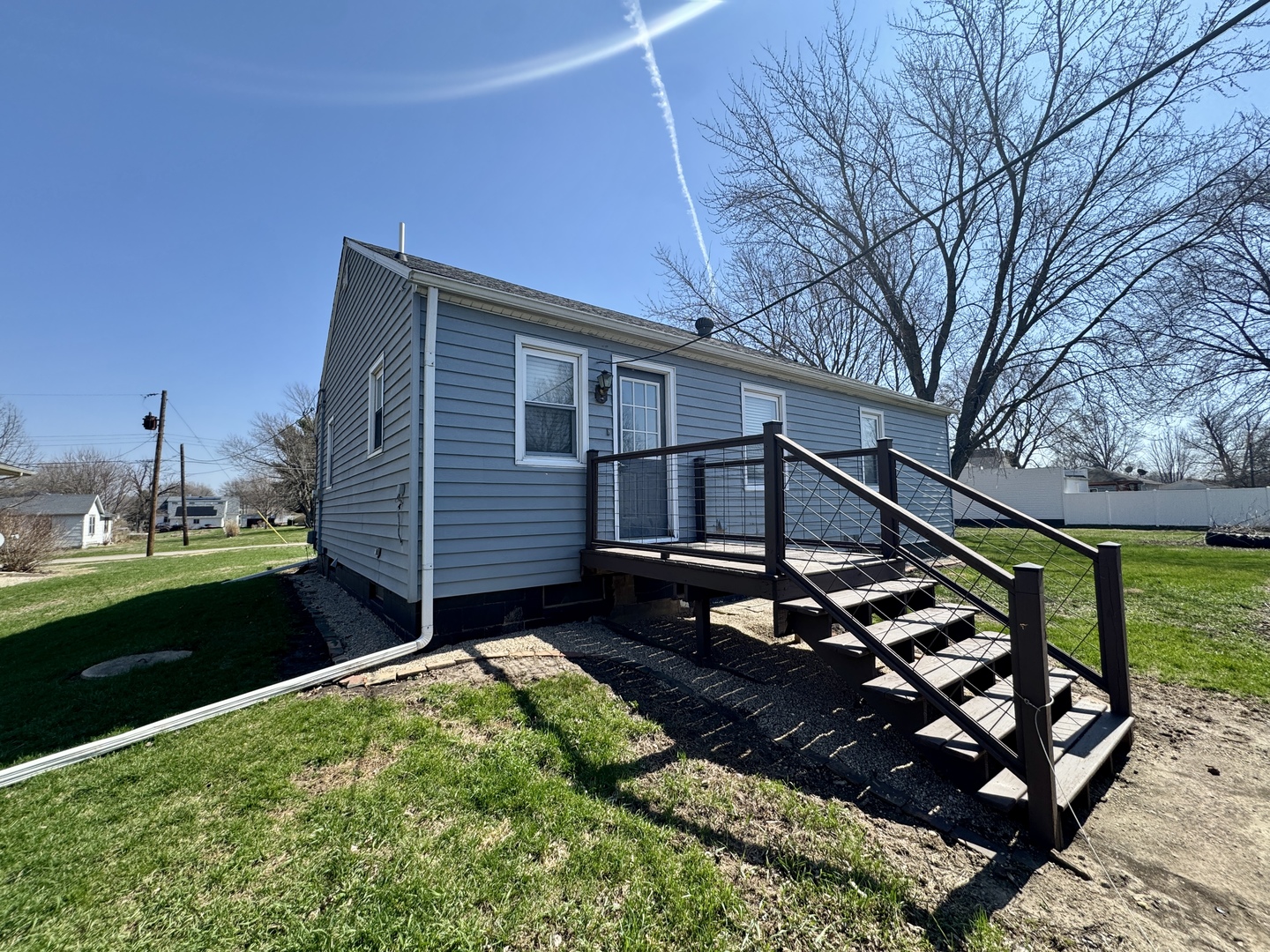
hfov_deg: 102.1
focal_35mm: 14
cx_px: 635
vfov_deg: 85.7
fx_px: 514
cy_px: 476
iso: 40
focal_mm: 2.22
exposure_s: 1/812
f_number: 2.2
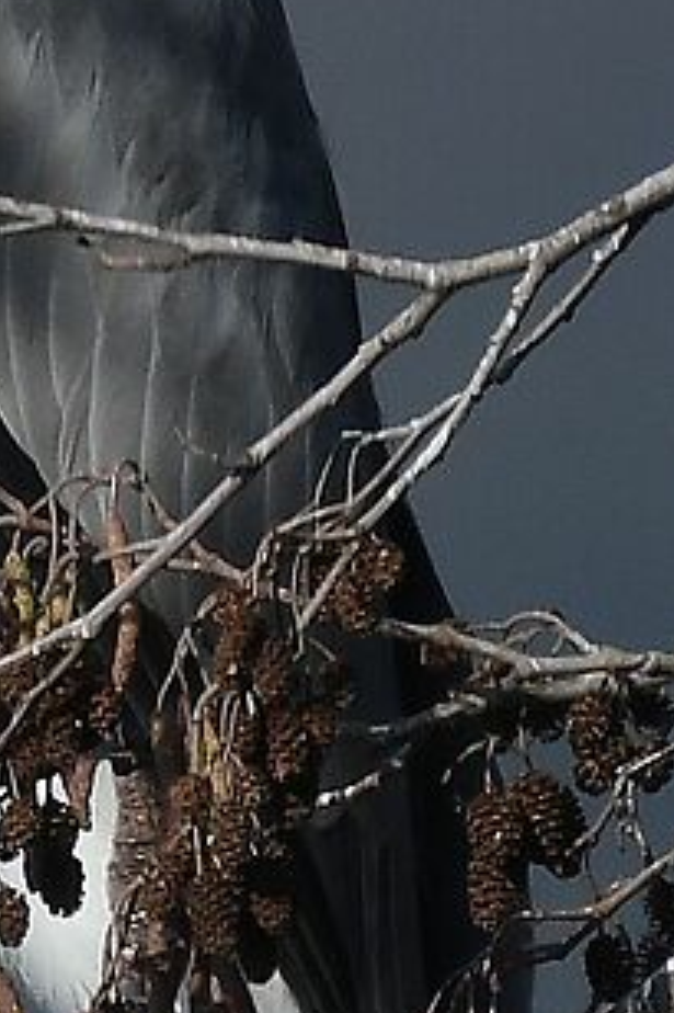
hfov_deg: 0.2
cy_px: -678
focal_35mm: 8185
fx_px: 230103
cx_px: -72
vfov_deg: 0.3
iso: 500
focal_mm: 700
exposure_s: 1/2000
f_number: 8
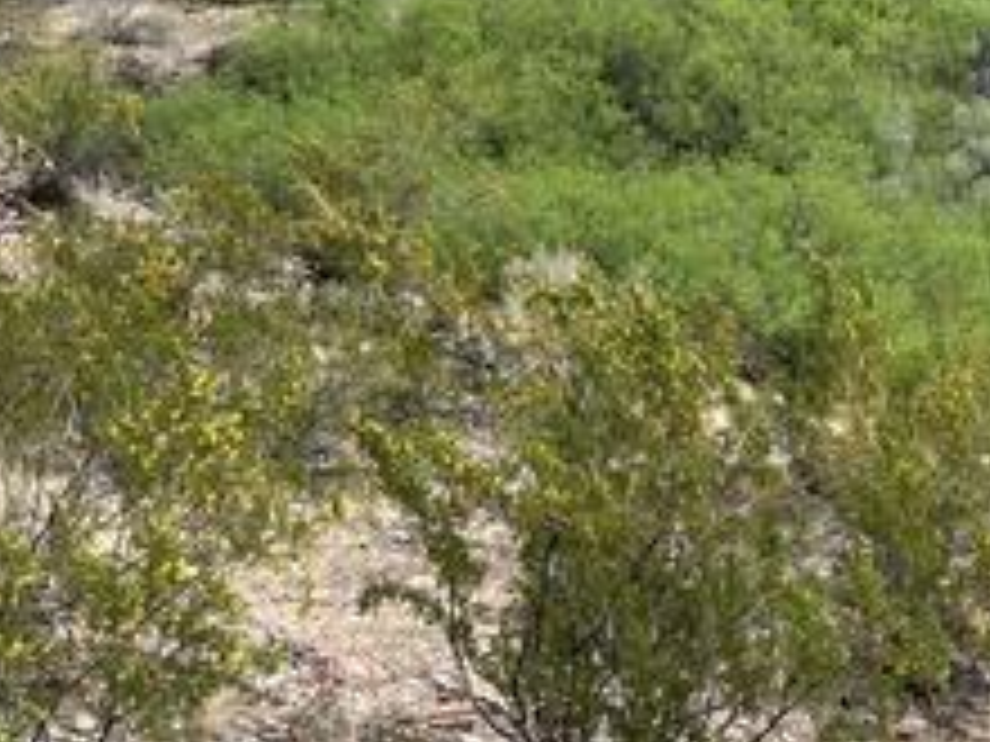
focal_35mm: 71
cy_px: -112
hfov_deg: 25.1
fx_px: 2031
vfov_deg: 19.7
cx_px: 1134
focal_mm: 5.1
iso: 50
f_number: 1.6
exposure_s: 1/1225
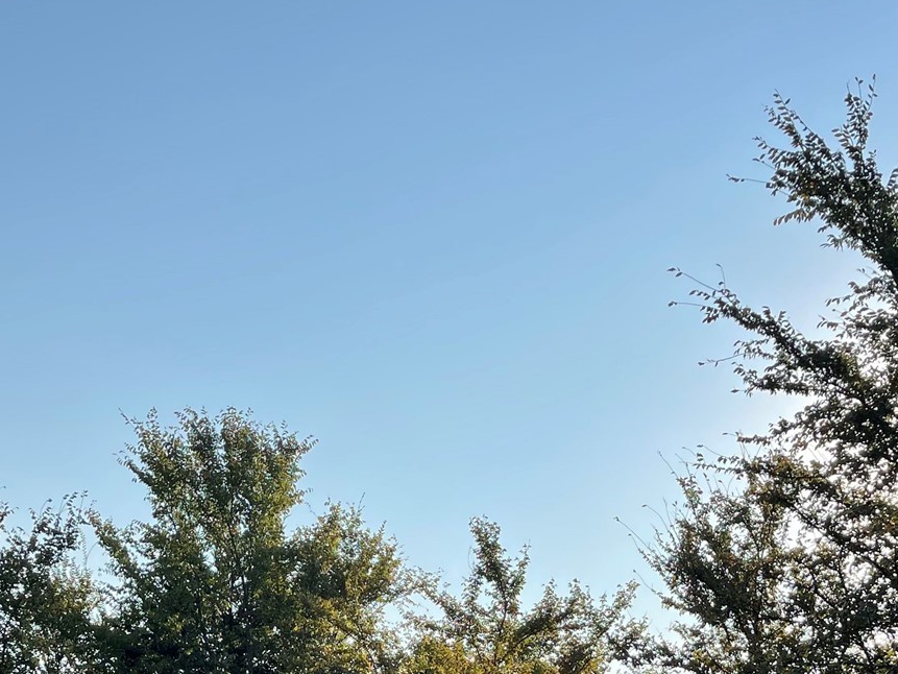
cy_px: 704
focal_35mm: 58
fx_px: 1505
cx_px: 458
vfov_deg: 23.9
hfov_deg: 33.2
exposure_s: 1/4525
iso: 32
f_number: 1.6
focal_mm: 5.1
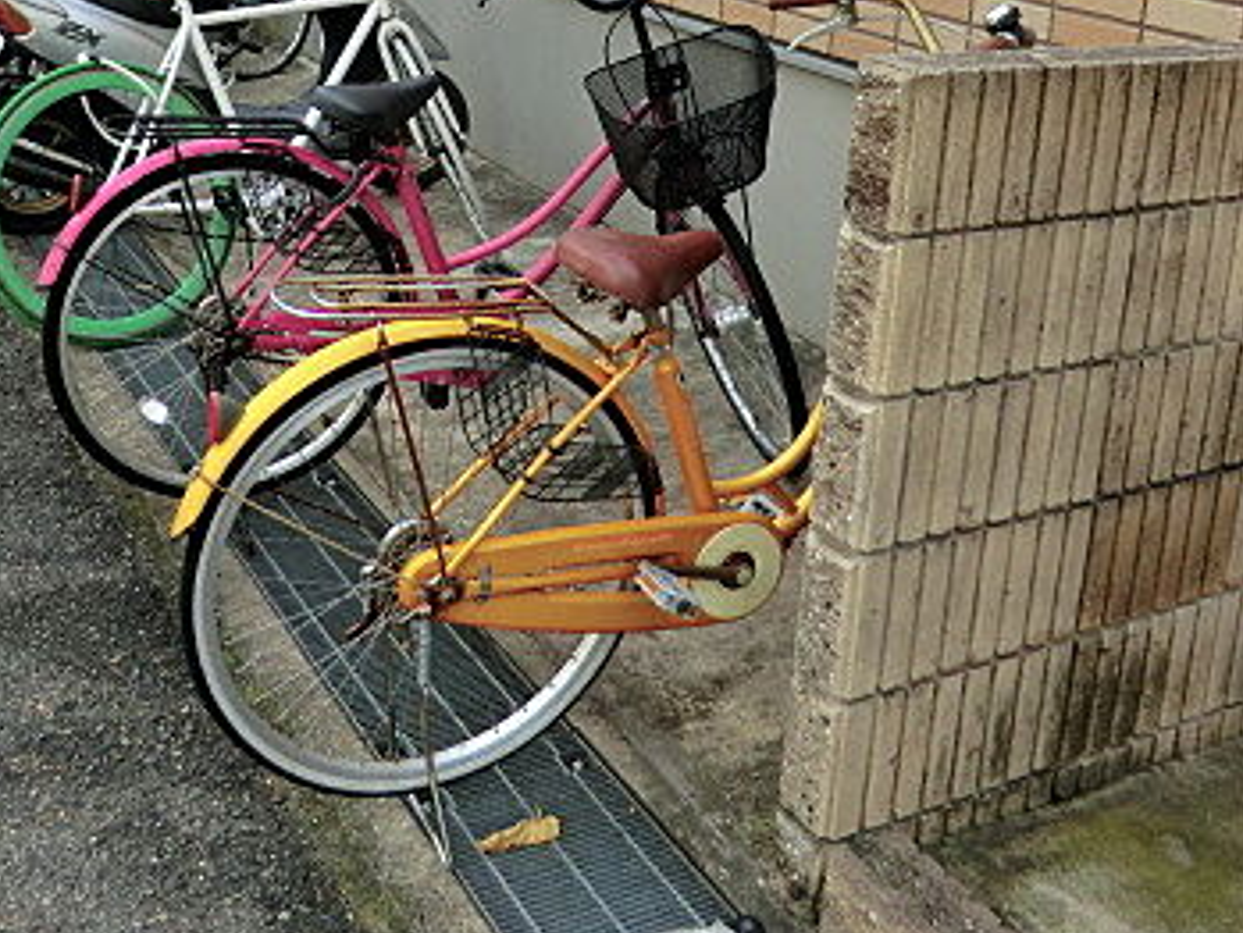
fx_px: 1581
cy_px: 89
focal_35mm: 44
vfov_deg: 31.3
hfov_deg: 42.9
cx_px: 566
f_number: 3.2
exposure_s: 1/320
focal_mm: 4.3
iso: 80
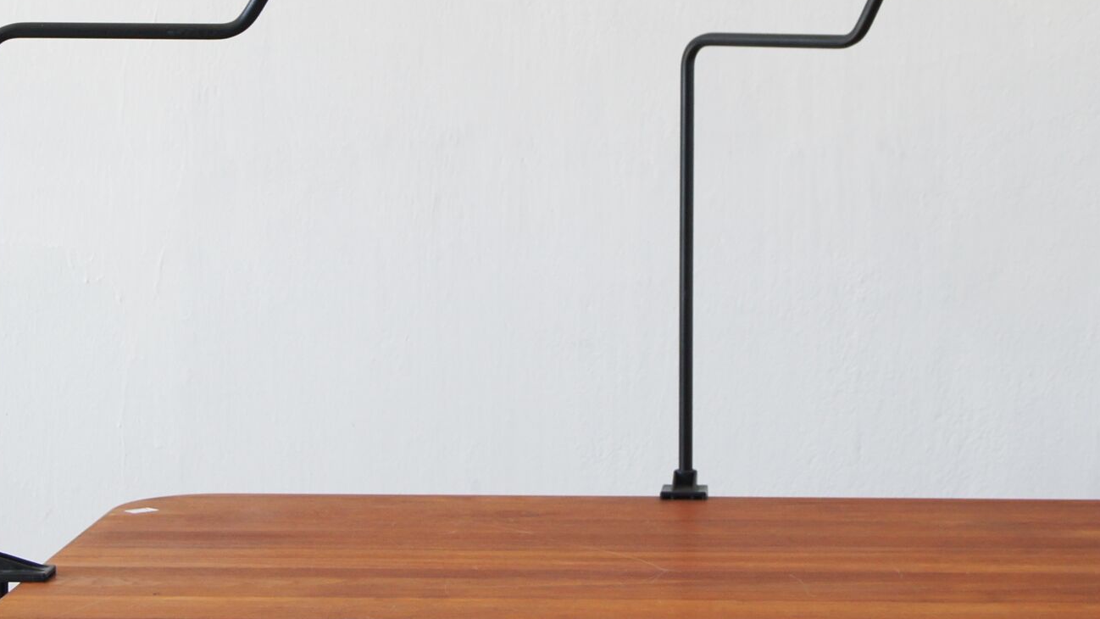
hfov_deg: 17.7
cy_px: 78
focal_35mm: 121
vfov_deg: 10.0
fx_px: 3529
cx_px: 498
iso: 400
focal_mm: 50
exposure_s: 1/50
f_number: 5.6
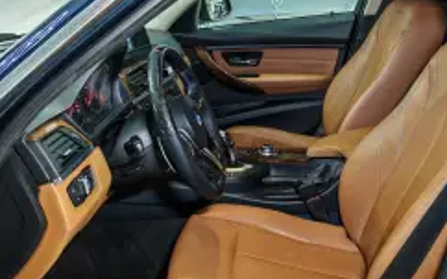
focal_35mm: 41
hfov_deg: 48.2
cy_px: 168
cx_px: 227
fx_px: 499
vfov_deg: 31.1
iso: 500
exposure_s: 1/50
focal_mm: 5.4
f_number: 1.6
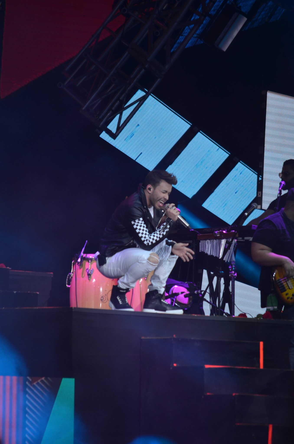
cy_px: 222
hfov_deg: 4.6
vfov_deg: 6.9
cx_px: 147
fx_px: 3692
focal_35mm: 300
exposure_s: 1/125
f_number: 5.6
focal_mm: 200
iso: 800
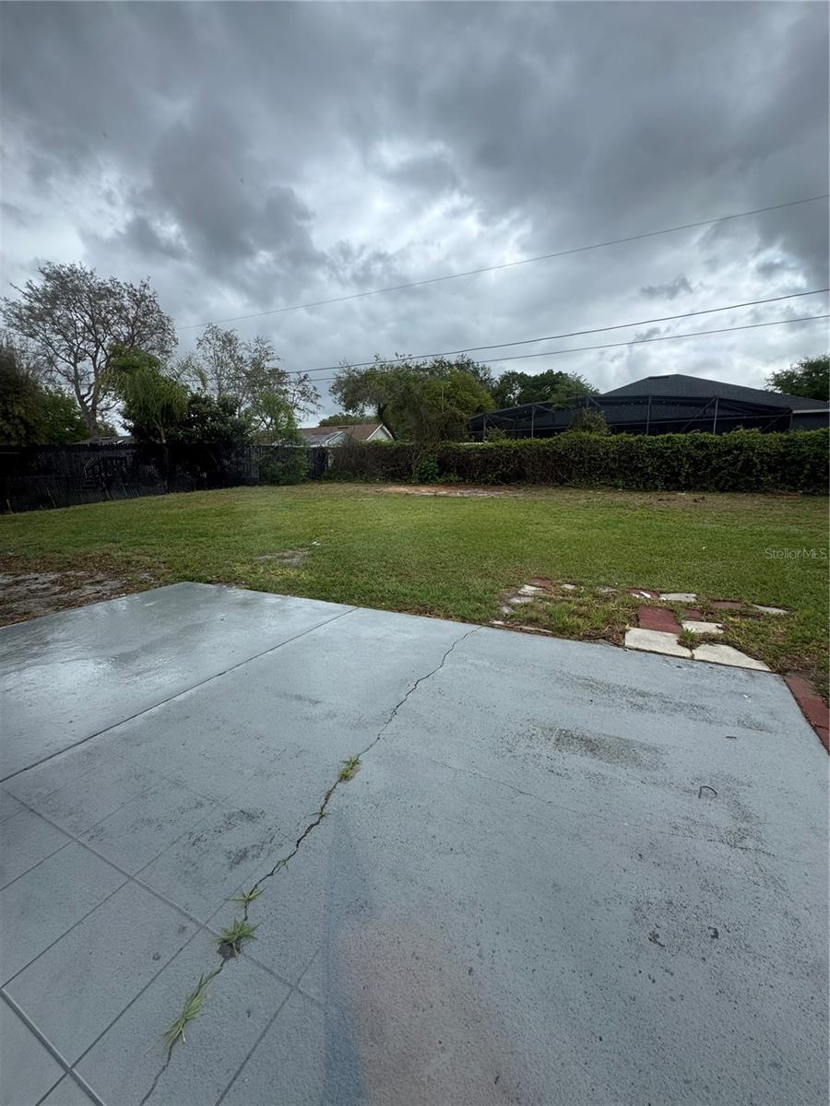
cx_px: 415
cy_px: 553
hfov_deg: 85.7
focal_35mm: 14
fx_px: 448
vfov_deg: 102.1
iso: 40
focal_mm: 2.22
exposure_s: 1/993
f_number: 2.2
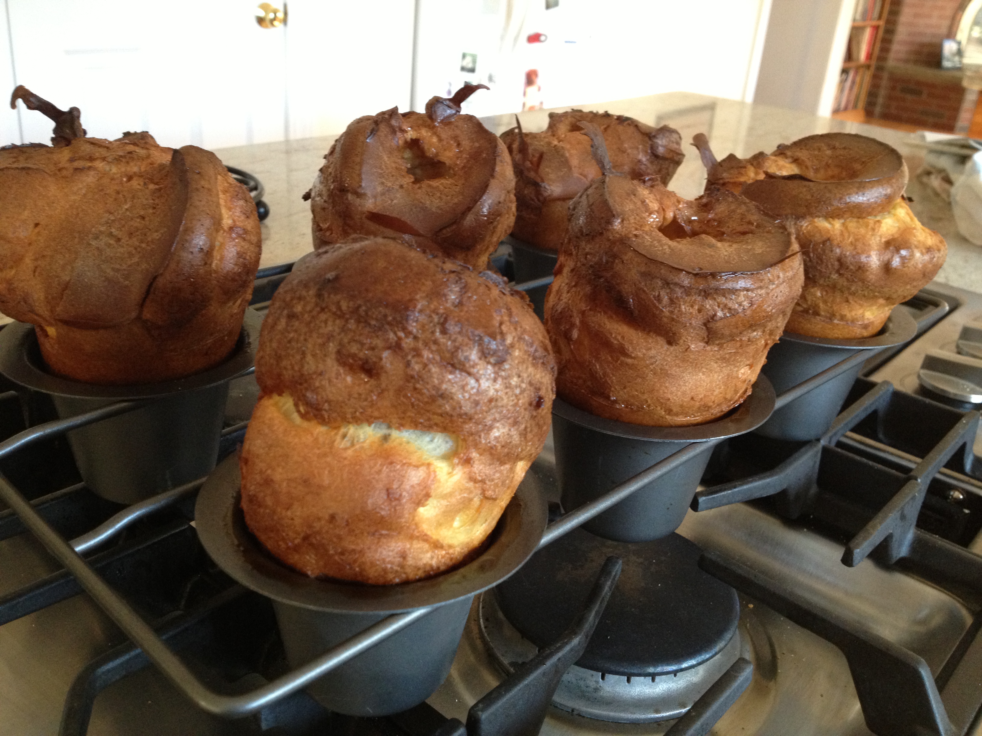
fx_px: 993
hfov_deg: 52.6
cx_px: 491
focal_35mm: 35
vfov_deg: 40.7
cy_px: 368
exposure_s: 1/20
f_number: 2.4
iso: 200
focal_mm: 4.28
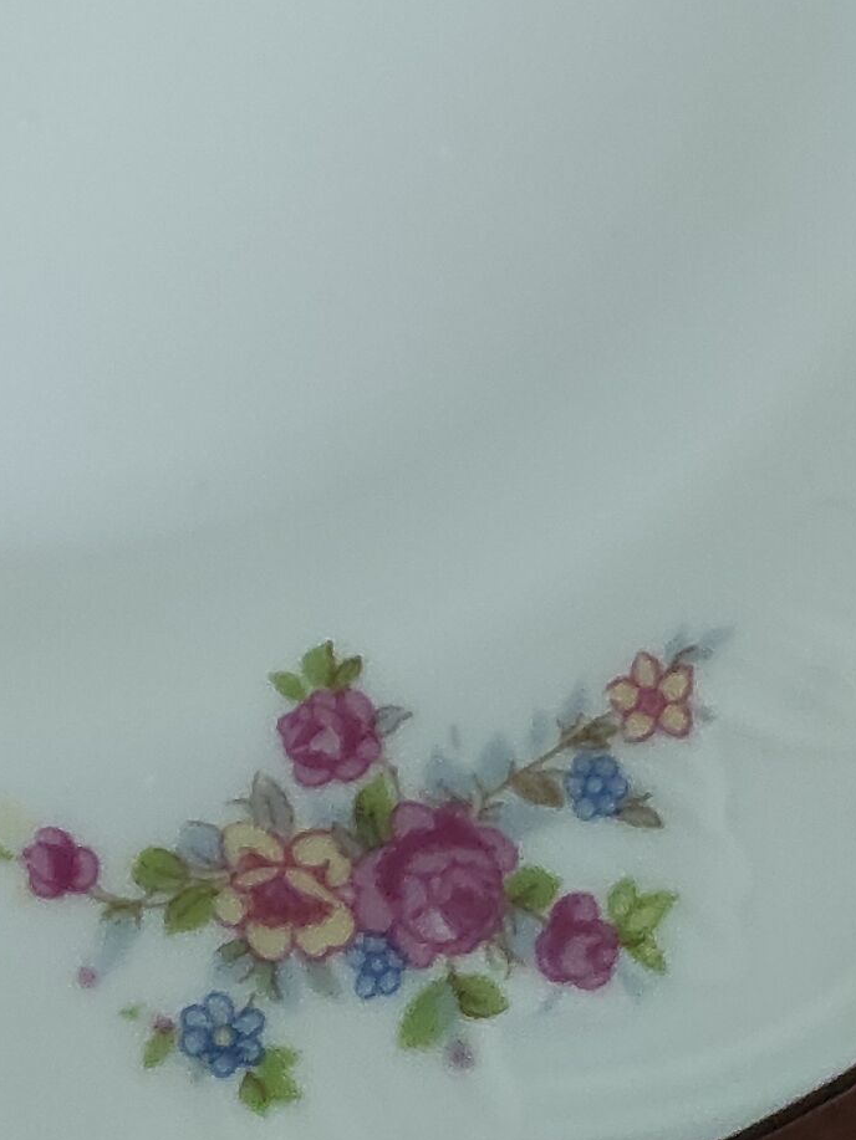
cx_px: -39
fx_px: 3593
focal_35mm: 109
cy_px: -425
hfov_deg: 13.4
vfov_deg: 16.8
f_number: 1.89
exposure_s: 1/33
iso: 691
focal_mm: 5.43
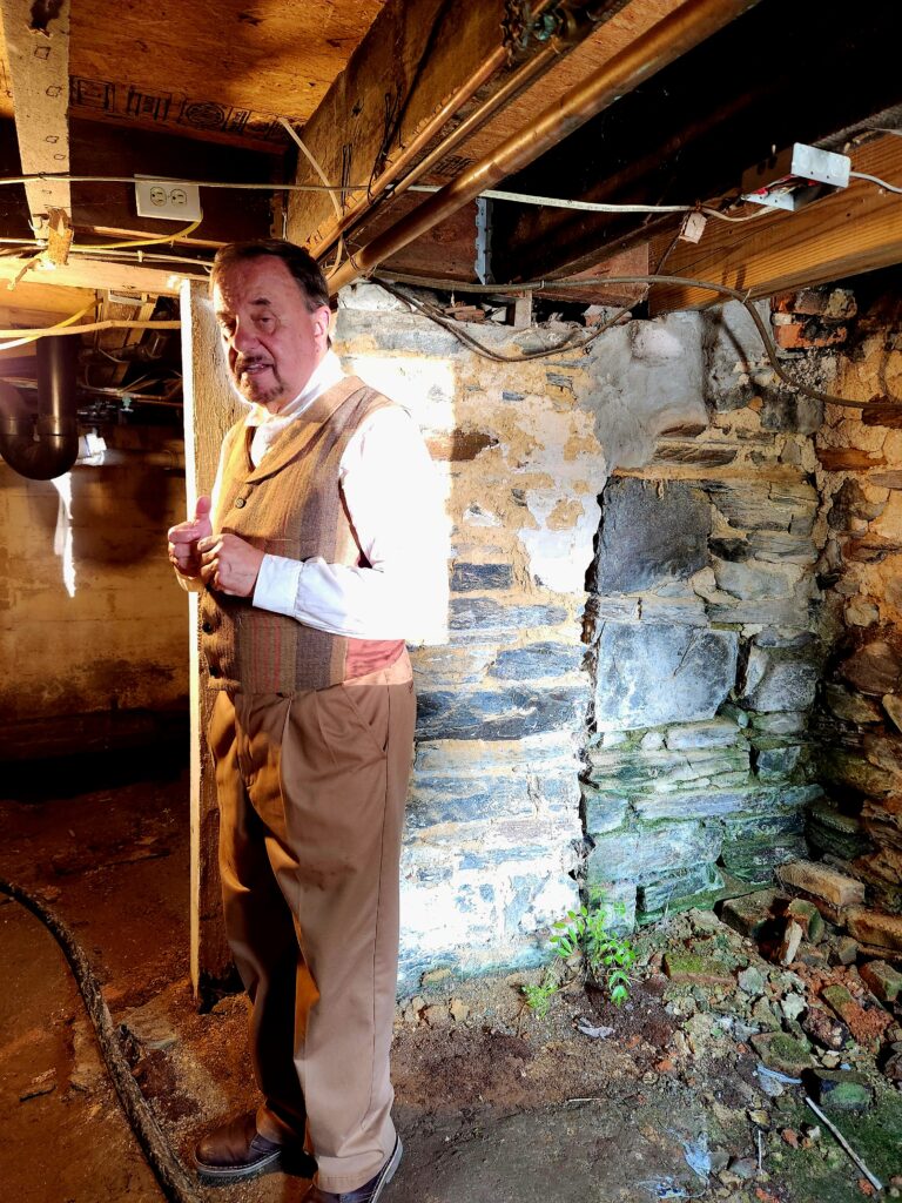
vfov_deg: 73.9
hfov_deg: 58.9
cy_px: 602
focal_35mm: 23
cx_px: 451
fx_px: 799
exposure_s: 1/60.2
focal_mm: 5.4
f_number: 1.8
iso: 800
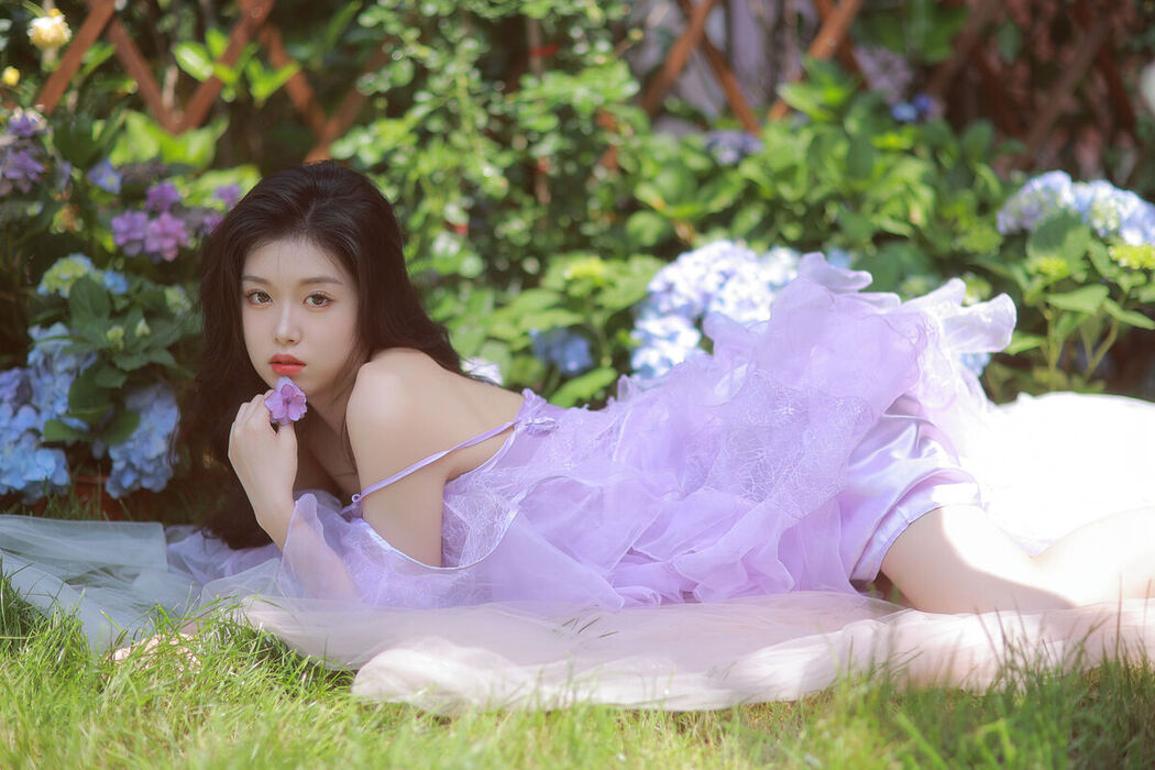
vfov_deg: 16.1
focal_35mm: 85
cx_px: 578
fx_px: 2727
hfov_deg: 23.9
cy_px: 385
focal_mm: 85
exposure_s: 1/2000
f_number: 1.6
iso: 100
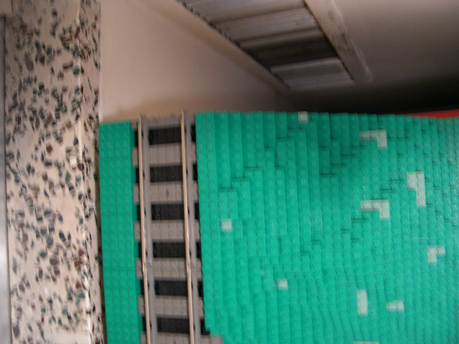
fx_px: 504
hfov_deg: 49.0
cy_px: 172
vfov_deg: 37.7
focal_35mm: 38
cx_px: 230
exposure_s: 1/18.4
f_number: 2.8
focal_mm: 8
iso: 400
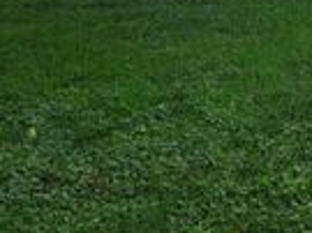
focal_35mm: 89
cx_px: 319
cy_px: -119
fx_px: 801
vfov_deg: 15.3
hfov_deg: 21.2
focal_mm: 4.1
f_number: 3.5
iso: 80
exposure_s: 1/160
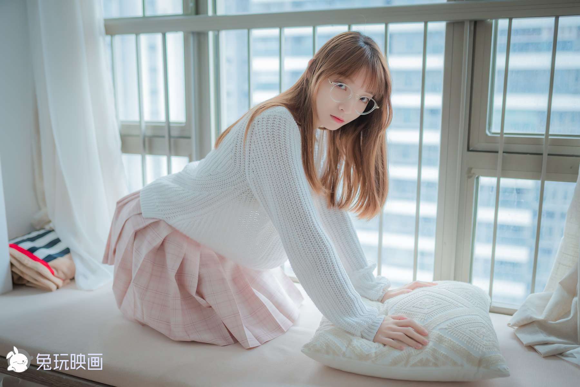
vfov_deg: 37.9
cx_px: 290
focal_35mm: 35
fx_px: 564
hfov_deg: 54.4
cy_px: 194
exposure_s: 1/160
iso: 1000
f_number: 1.8
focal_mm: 35
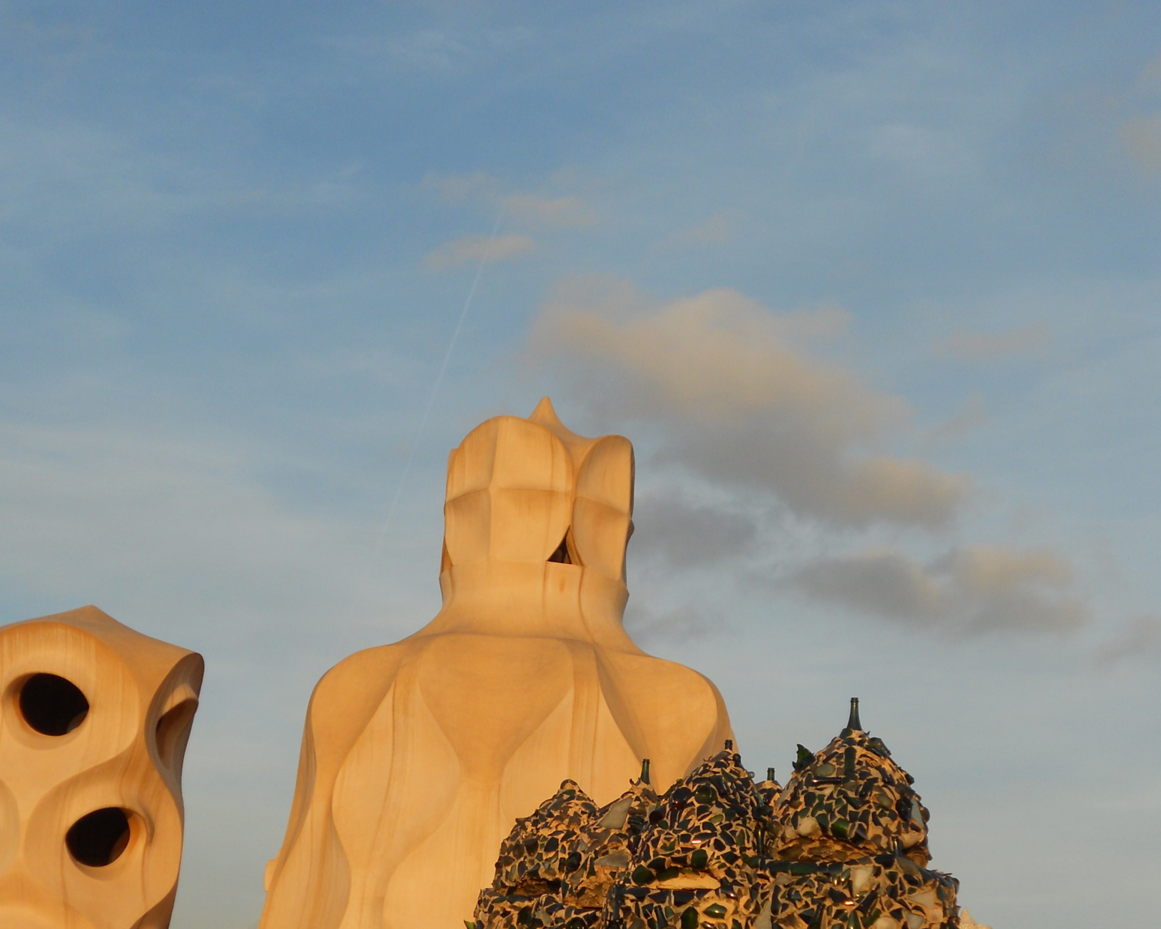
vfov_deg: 23.2
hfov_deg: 29.1
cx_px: 540
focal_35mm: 65
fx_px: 2234
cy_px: 712
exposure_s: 1/320
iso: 80
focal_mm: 8.2
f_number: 4.3
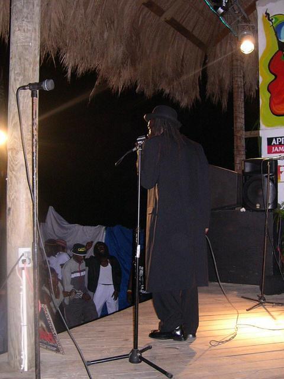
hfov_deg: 37.7
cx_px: 142
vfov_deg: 49.0
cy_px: 190
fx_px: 416
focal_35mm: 38
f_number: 2.8
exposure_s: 1/60
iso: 400
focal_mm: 8
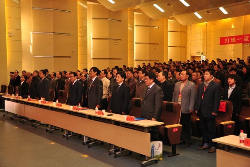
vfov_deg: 31.8
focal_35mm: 42
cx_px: 125
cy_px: 84
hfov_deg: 46.4
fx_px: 291
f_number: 4
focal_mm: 28
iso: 400
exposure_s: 1/60
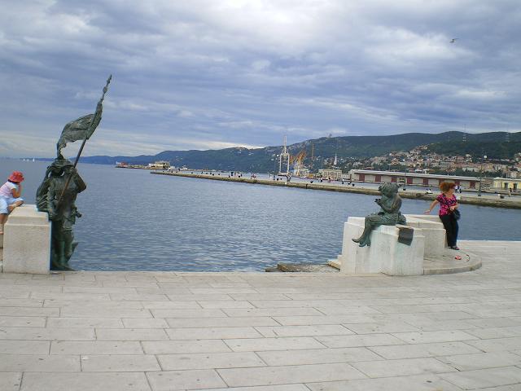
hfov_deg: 49.0
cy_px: 196
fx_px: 572
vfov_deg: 37.7
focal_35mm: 38
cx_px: 260
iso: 64
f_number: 4.6
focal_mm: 6.3
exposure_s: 1/320
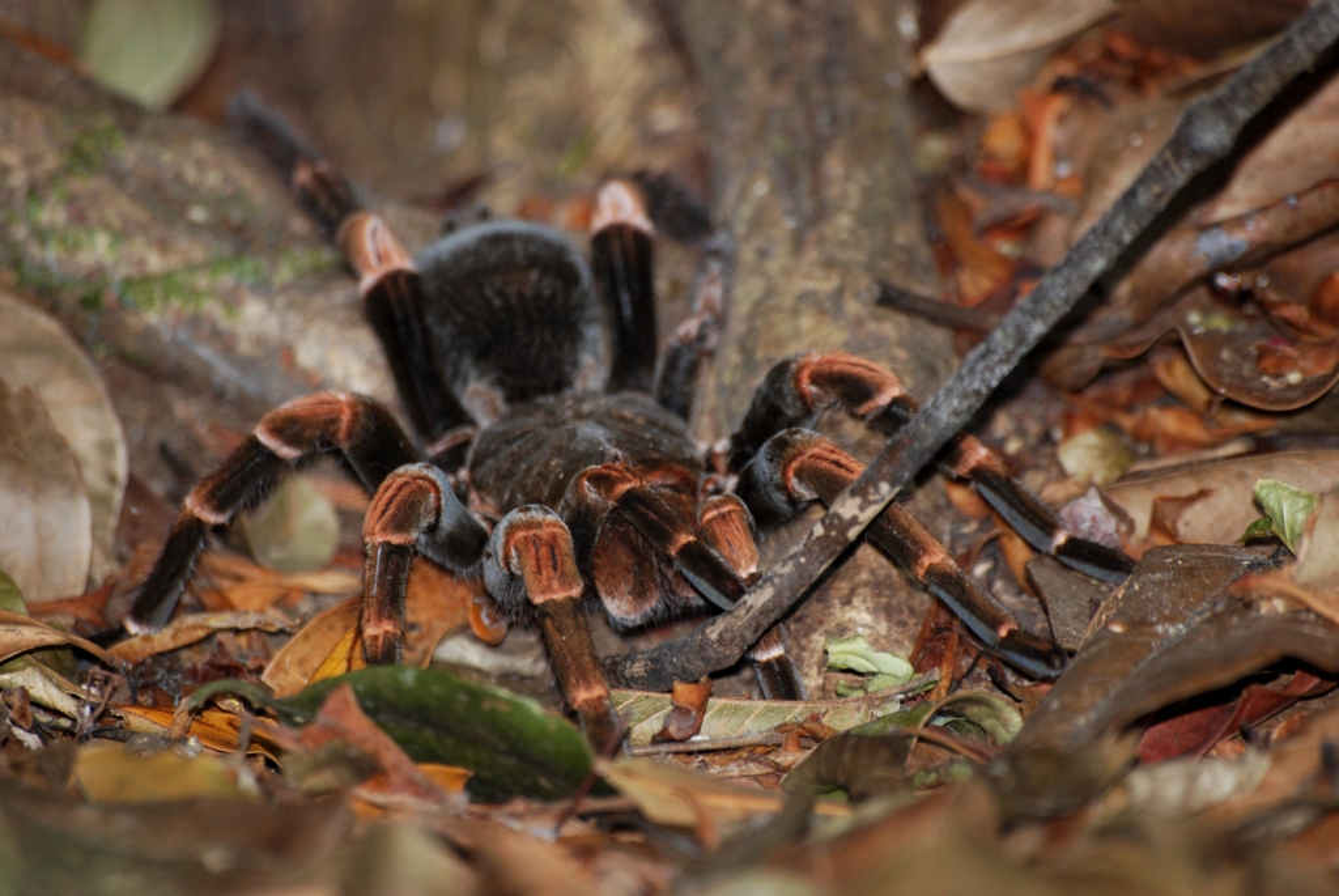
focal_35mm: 450
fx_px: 16754
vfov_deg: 3.1
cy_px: 448
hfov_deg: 4.6
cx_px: 670
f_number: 5.6
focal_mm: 300
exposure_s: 1/160
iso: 400
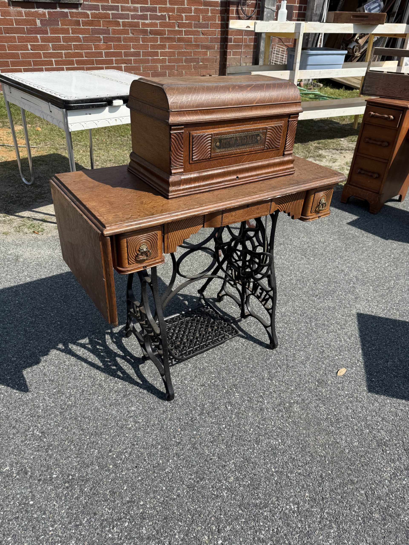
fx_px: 378
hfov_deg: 56.8
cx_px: 204
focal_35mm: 24
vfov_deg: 71.6
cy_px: 272
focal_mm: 6.76
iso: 80
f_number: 1.78
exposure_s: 1/4167
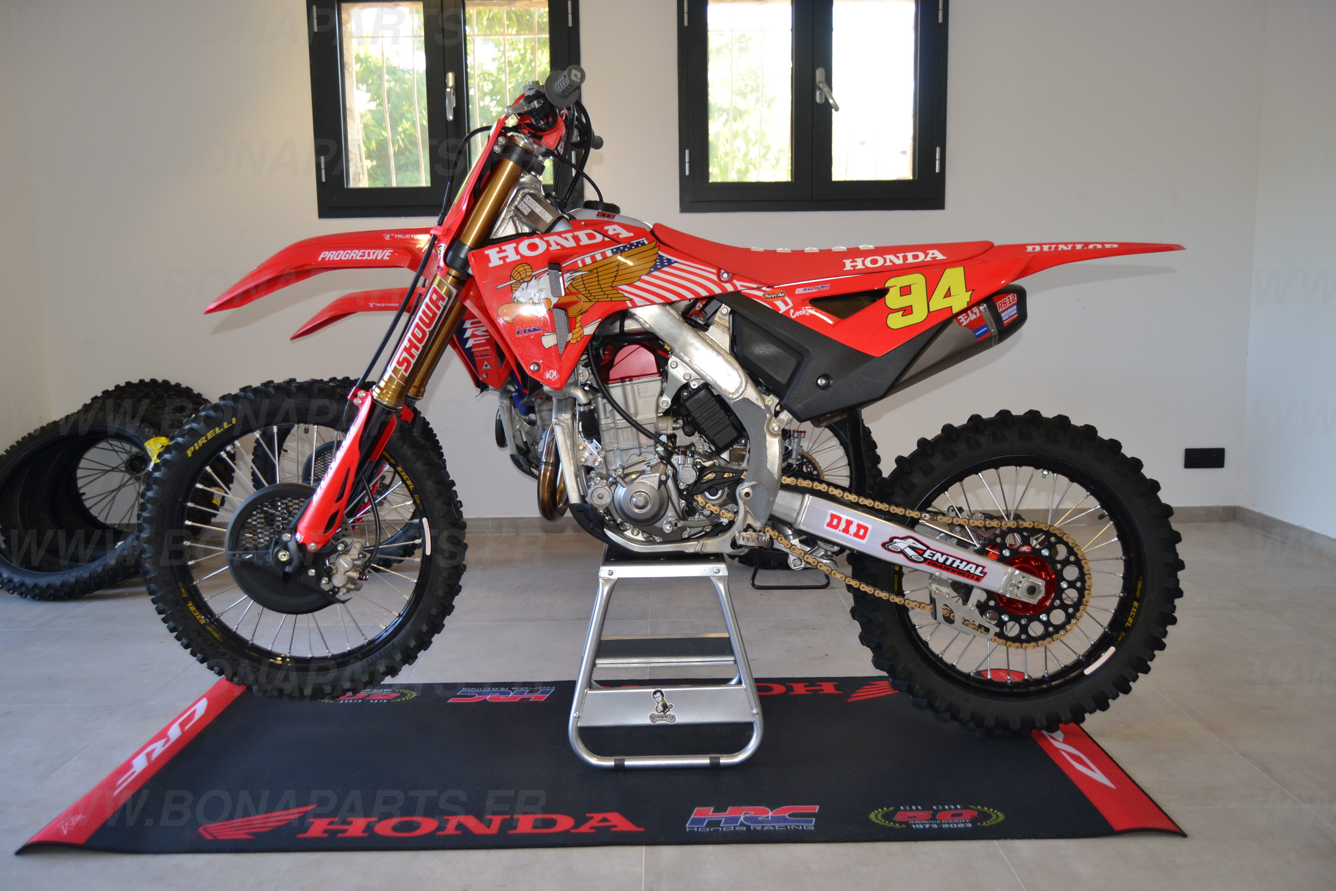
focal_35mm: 27
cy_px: 446
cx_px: 668
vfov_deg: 47.9
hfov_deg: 67.4
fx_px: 1002
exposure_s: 1/100
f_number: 4
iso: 400
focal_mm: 18
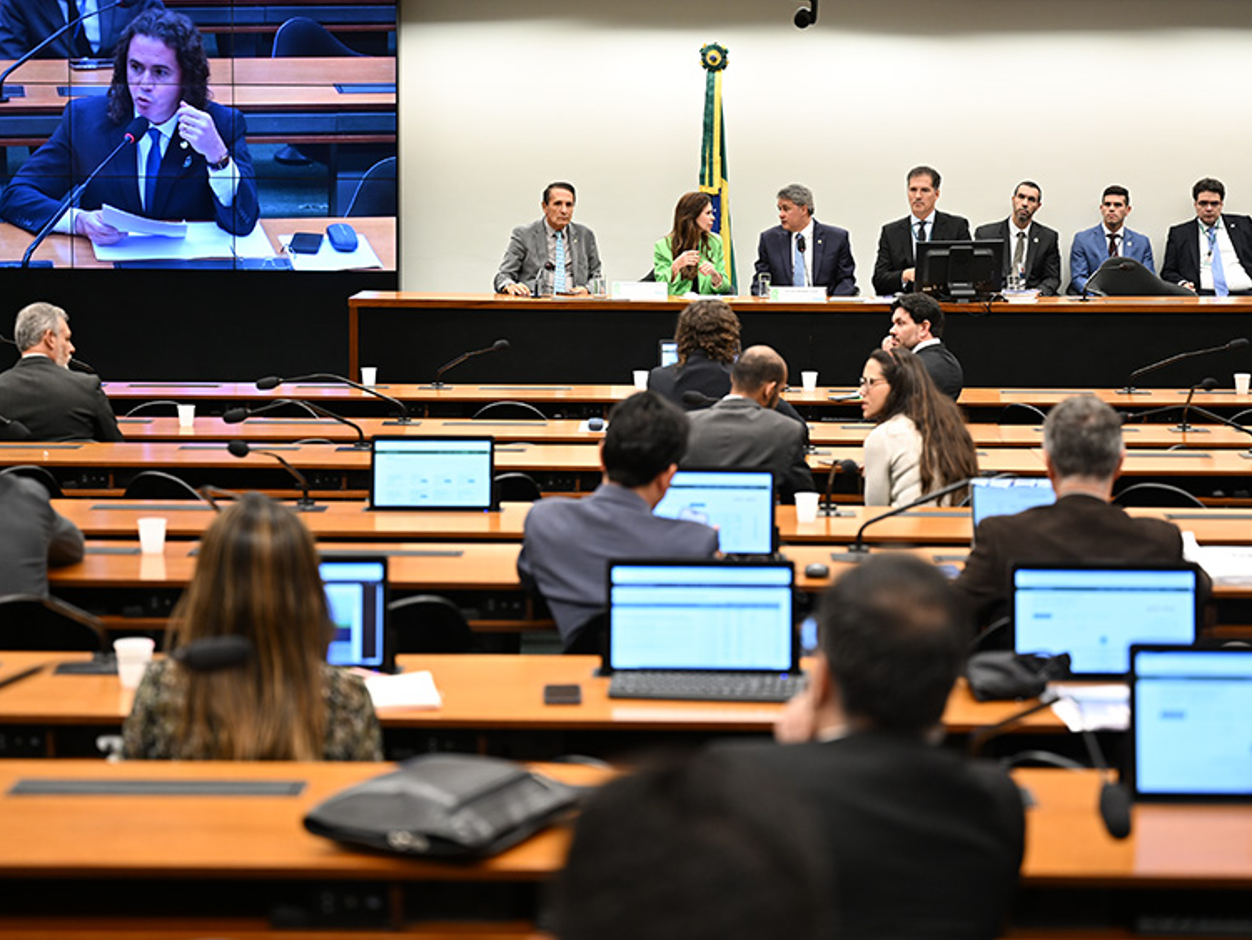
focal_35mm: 77
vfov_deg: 19.1
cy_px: 474
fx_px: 2786
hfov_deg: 25.3
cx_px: 633
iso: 800
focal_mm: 70
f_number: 2.8
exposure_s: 1/160
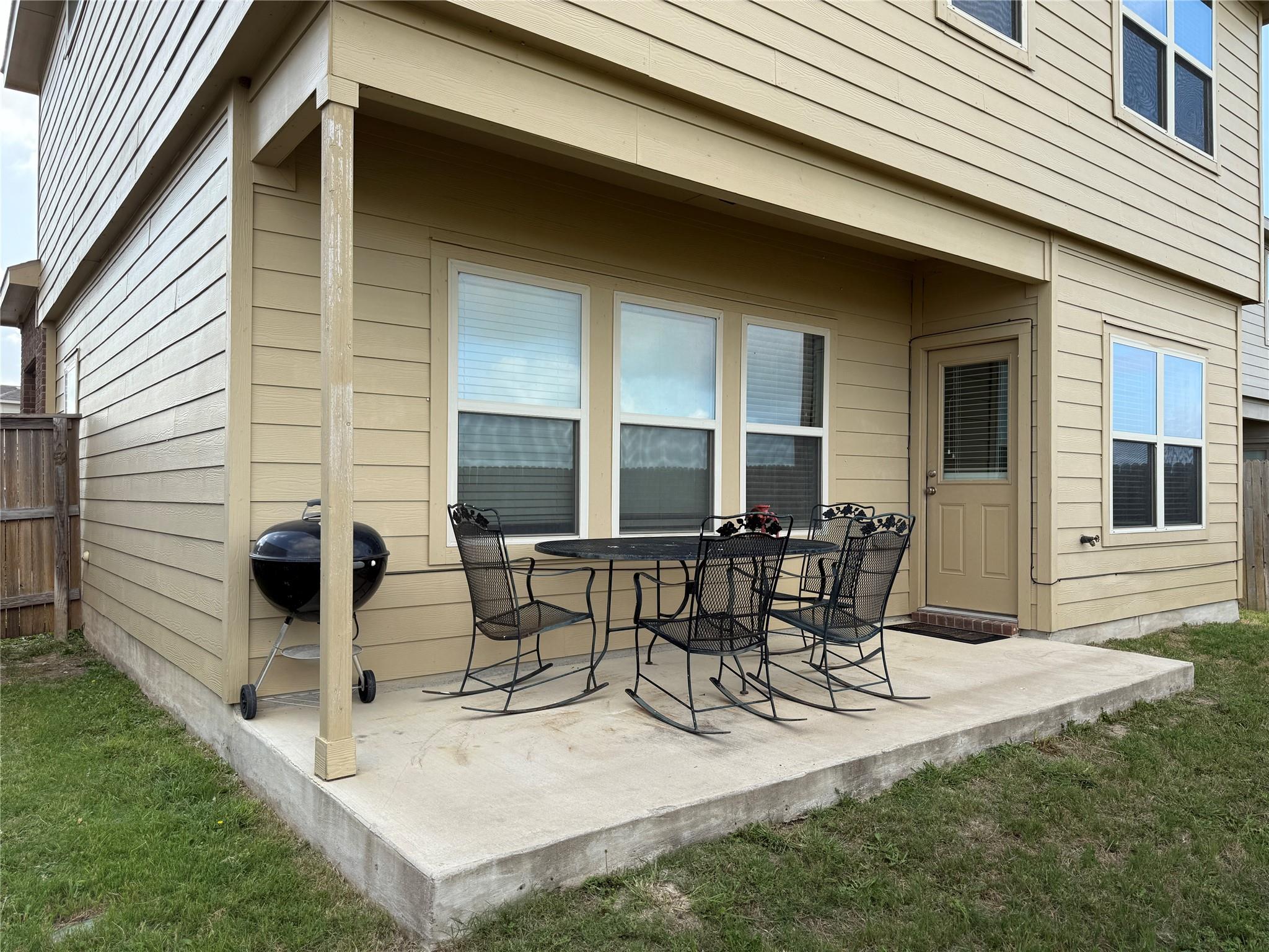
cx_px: 634
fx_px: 880
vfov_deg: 56.8
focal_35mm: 24
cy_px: 476
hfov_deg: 71.6
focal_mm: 6.76
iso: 80
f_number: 1.78
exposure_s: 1/1385
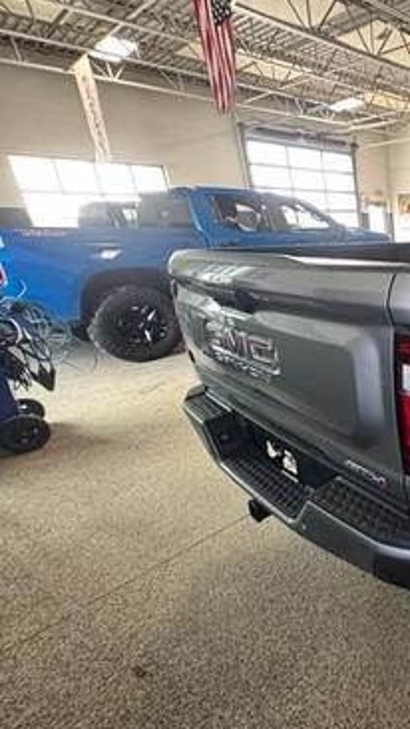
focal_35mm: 21
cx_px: 468
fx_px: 406
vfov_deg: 83.8
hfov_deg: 41.0
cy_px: 366
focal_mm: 2.22
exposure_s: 1/60
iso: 320
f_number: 2.2
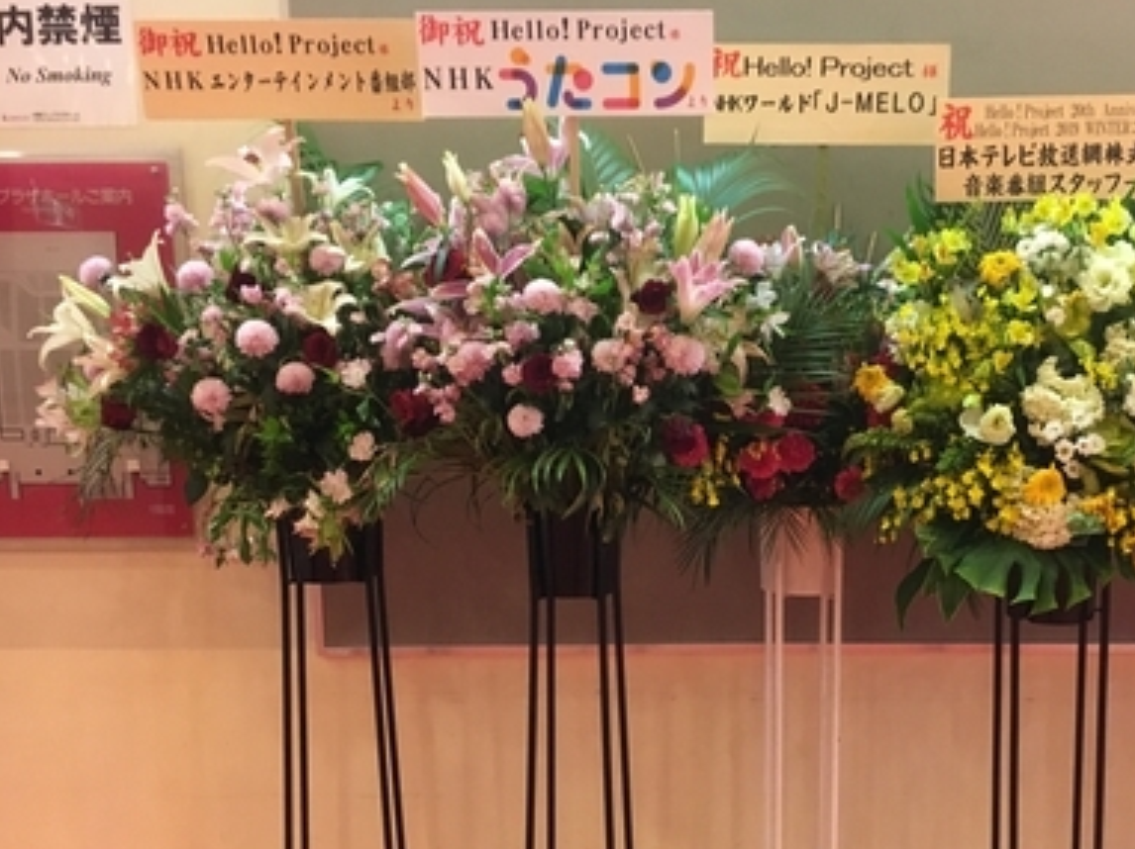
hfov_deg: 48.5
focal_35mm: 38
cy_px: 536
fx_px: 1245
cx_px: 716
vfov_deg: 37.4
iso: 200
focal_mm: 4.15
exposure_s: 1/15
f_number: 2.2
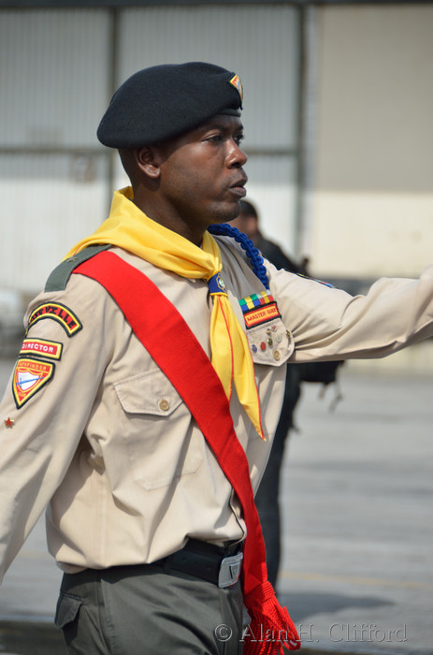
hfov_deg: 6.1
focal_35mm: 225
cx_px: 216
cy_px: 328
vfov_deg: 9.2
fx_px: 4081
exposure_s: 1/500
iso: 100
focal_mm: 150
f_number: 5.6
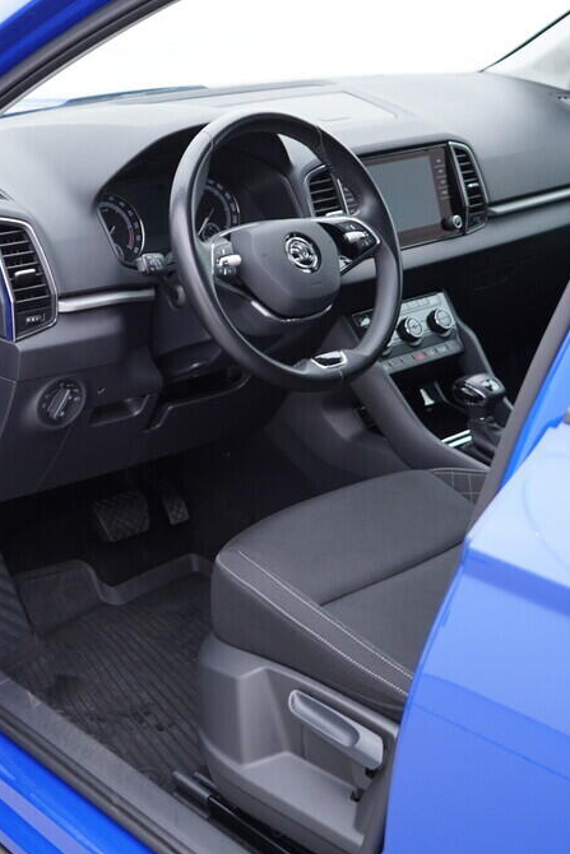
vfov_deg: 36.2
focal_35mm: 55
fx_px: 1305
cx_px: 179
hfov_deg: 24.5
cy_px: 425
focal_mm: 24
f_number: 2.8
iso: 160
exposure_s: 1/40
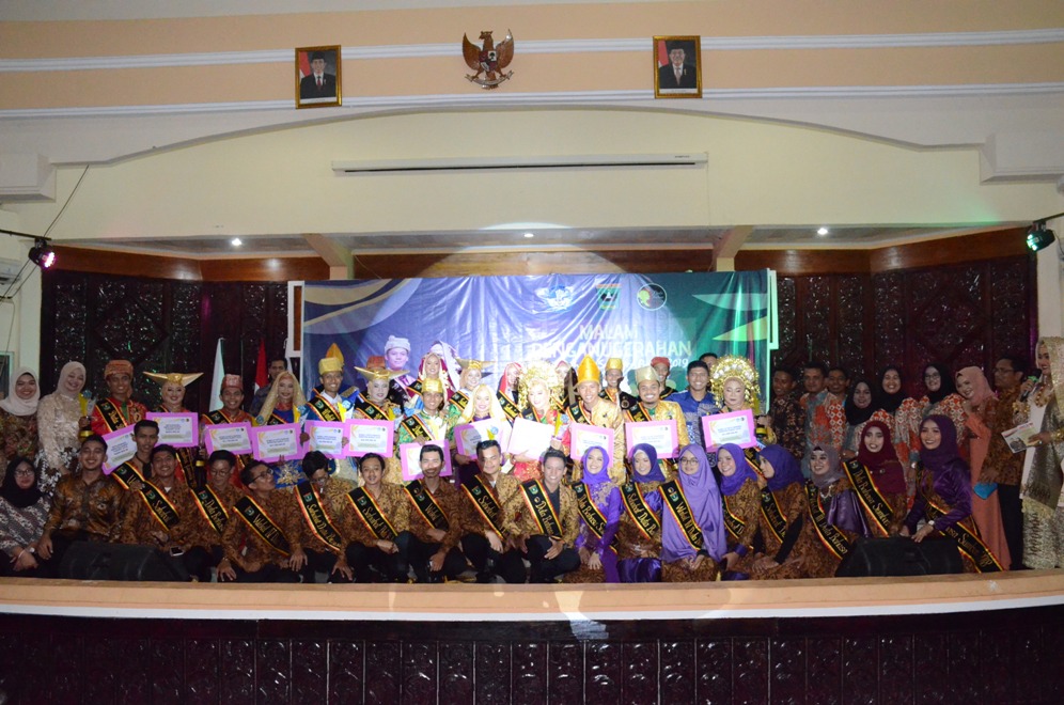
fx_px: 885
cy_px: 352
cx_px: 532
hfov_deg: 62.0
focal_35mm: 30
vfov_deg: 43.4
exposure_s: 1/250
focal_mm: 20
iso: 6400
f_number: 5.6
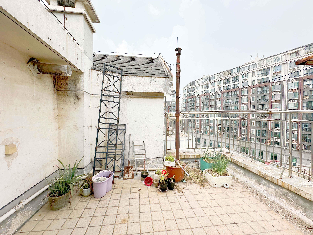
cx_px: 156
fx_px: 127
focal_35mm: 14
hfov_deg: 102.1
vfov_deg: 85.7
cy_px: 118
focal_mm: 2.22
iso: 40
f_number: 2.2
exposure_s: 1/963
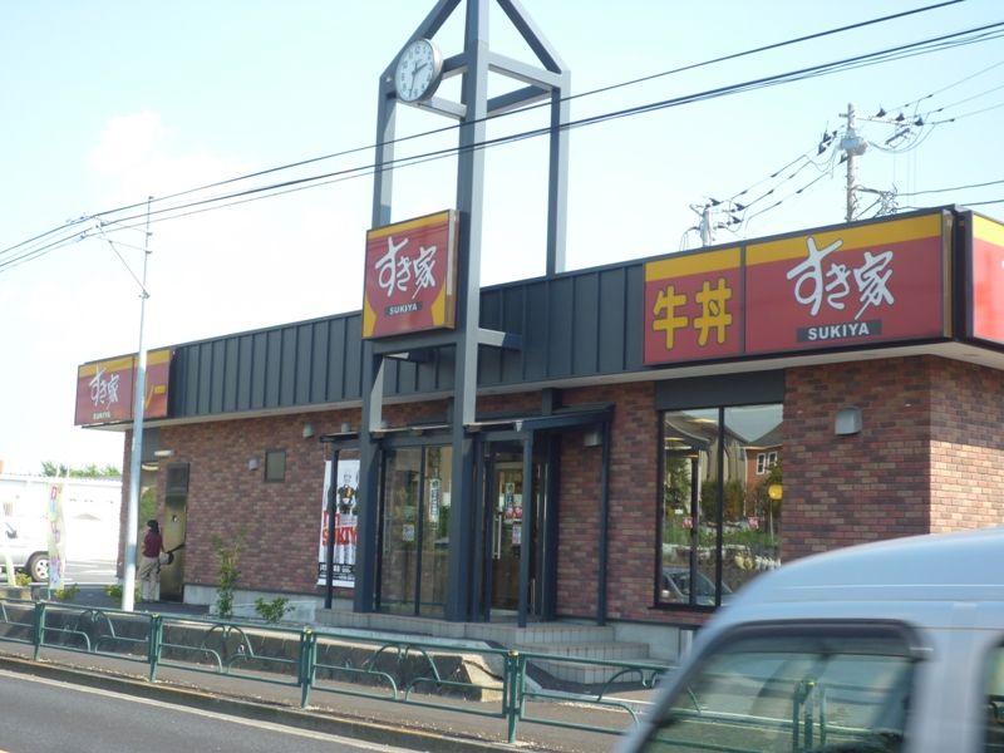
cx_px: 502
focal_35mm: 50
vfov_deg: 29.1
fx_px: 1450
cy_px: 376
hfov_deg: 38.2
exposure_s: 1/160
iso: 80
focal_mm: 8.8
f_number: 4.3
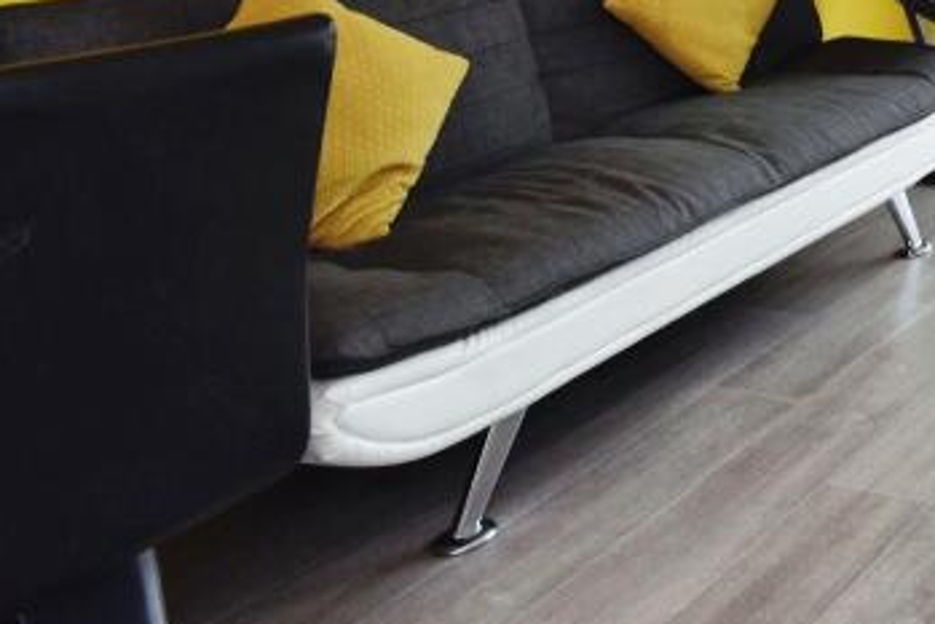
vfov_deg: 24.4
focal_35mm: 47
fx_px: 1221
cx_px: 1259
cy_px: -221
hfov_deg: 31.0
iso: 400
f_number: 7.1
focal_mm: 16
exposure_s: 1/50
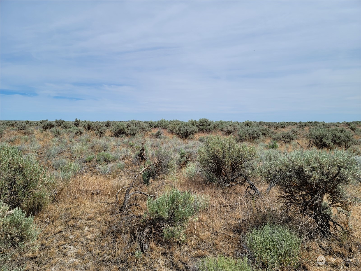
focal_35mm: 25
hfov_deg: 69.4
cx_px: 180
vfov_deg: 54.9
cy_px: 136
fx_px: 261
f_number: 1.8
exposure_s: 1/1804
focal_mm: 7
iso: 20
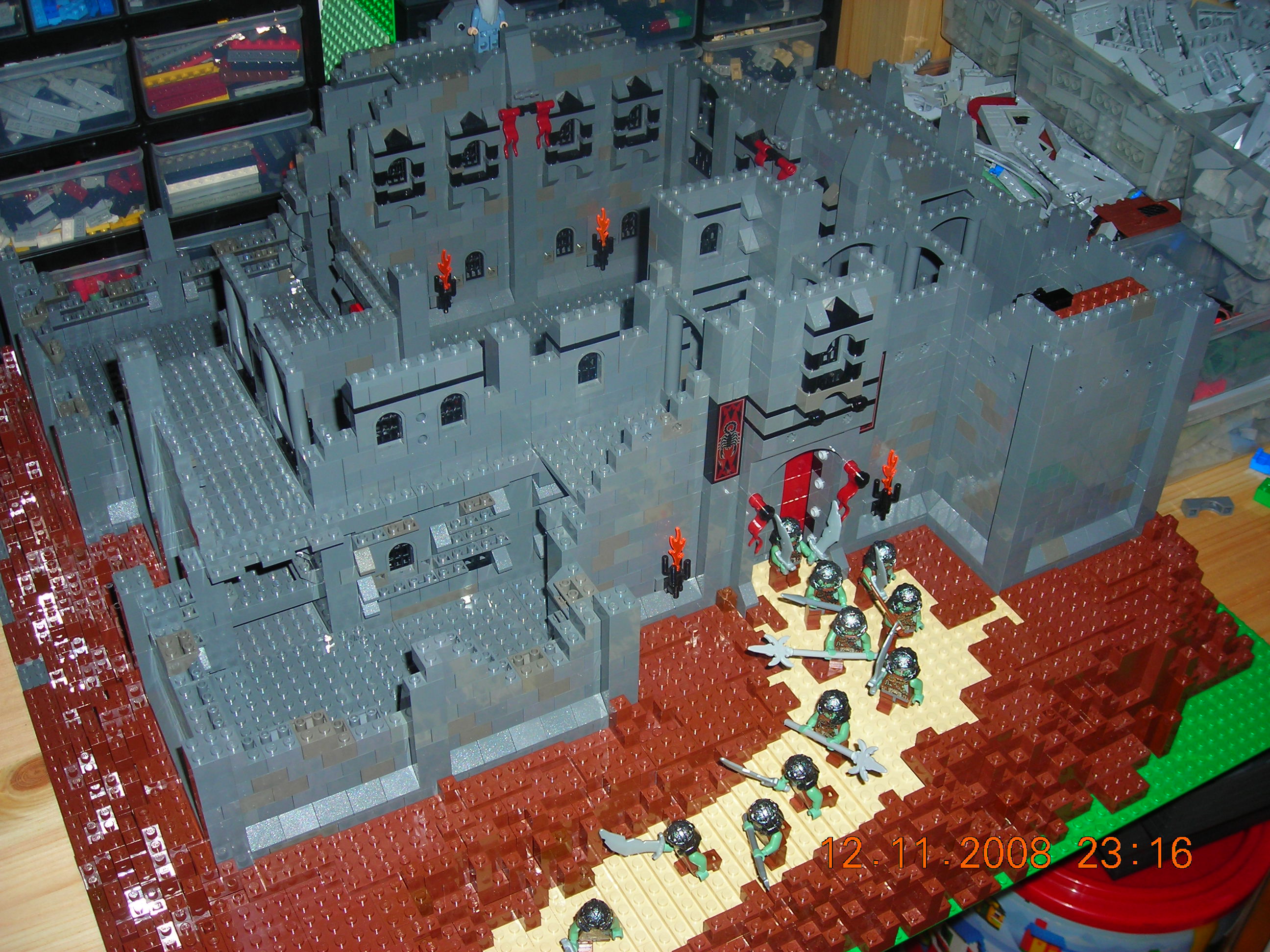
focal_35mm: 41
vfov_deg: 35.1
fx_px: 1504
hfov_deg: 45.8
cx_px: 635
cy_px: 476
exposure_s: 1/60.1
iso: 50
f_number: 3.3
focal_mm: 6.8
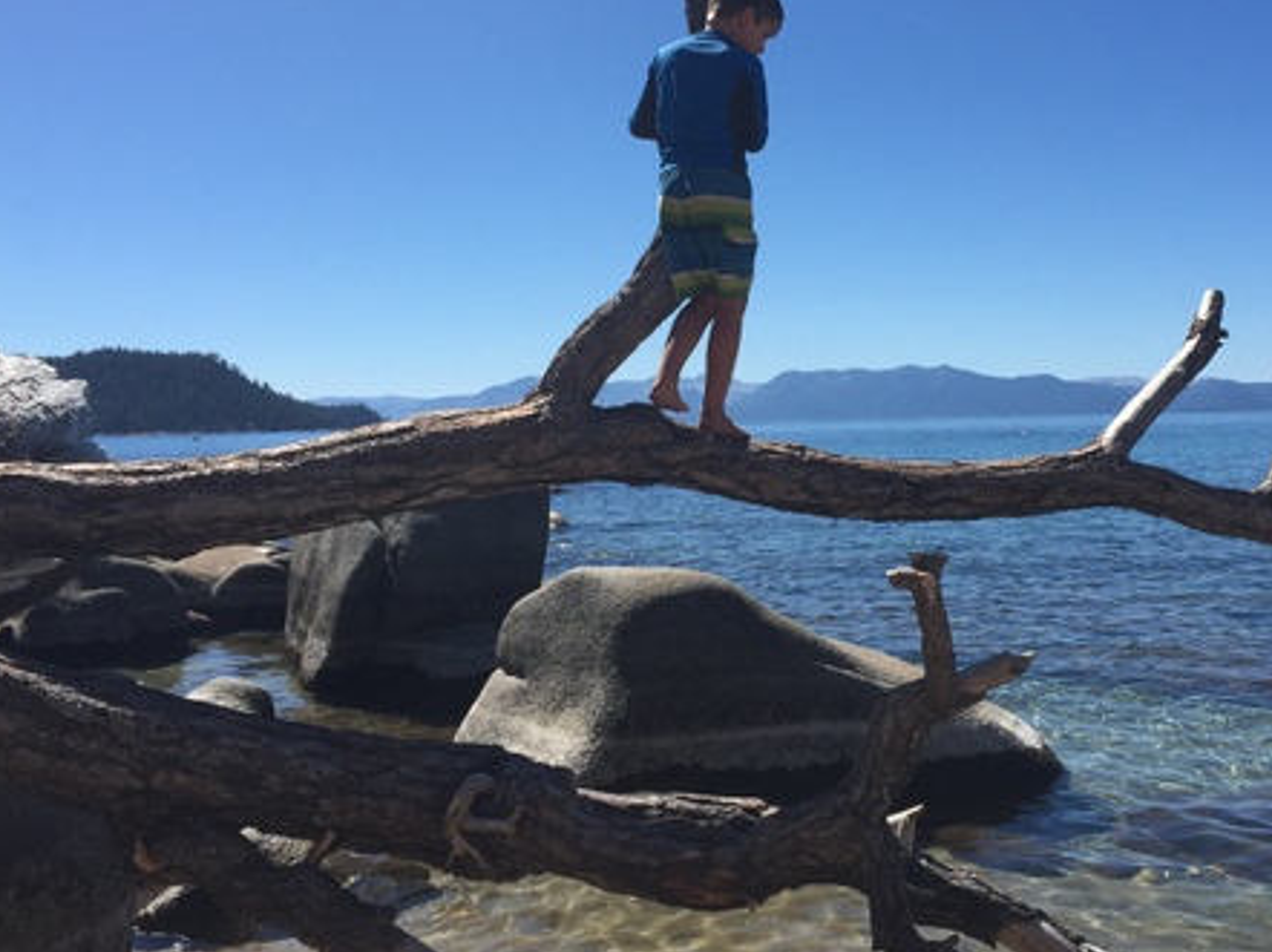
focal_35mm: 42
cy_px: 426
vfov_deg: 34.3
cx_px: 768
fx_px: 1542
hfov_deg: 44.6
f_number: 2.2
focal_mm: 4.15
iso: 32
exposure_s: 1/2825
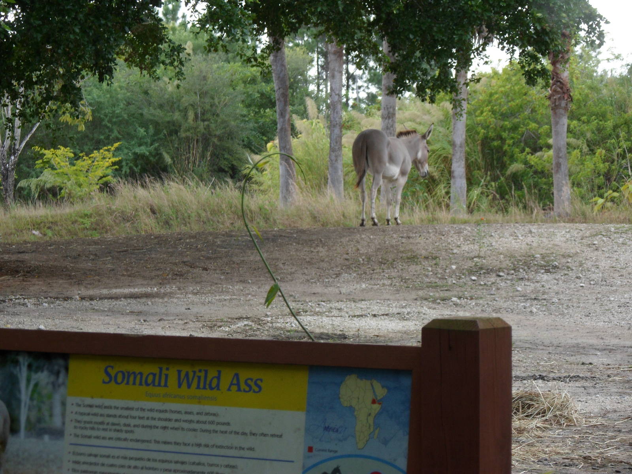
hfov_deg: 12.2
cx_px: 316
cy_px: 237
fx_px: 2958
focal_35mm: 162
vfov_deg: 9.2
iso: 80
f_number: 5.5
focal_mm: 28.7
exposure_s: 1/90
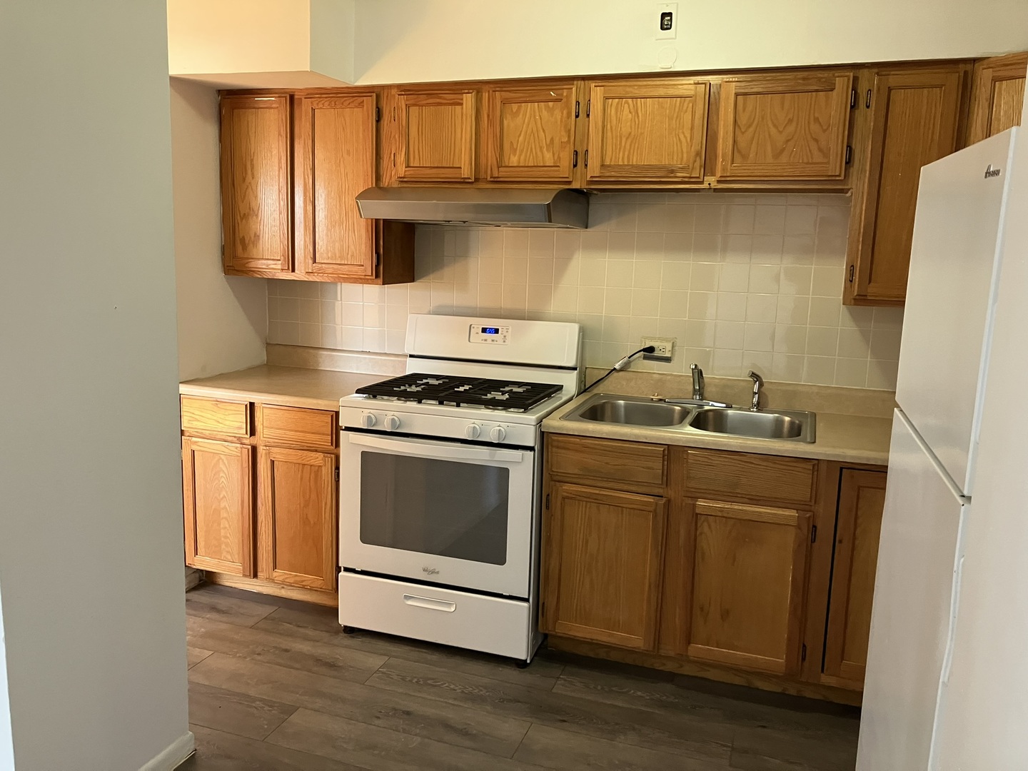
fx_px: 832
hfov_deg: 63.4
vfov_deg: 49.7
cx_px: 514
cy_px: 386
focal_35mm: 28
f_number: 1.8
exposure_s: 1/60
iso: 200
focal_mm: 3.99
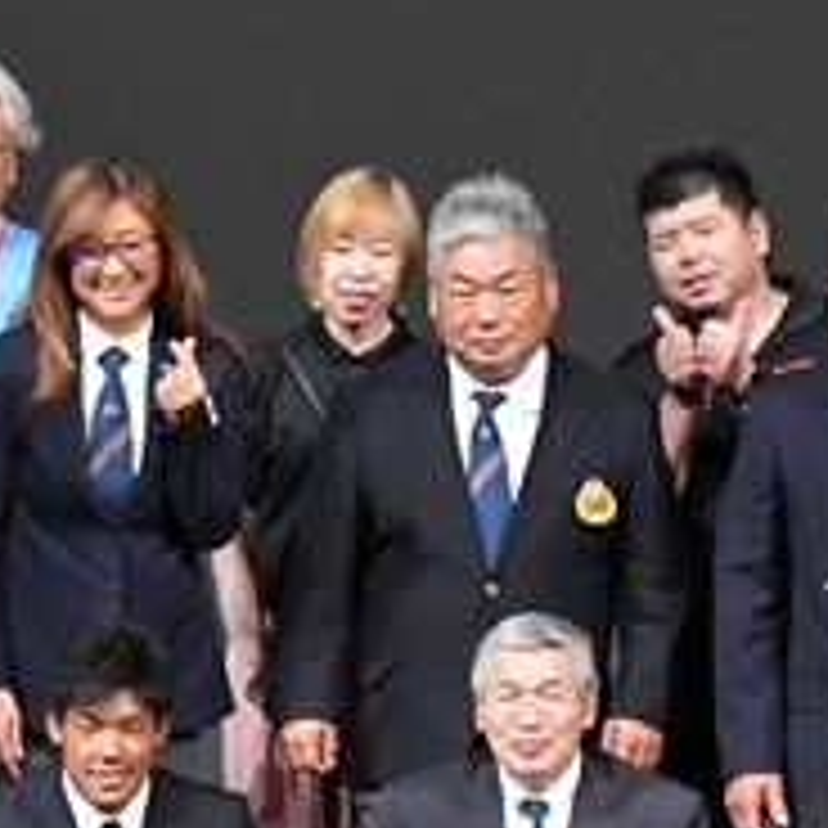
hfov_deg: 3.1
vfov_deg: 3.1
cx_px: 803
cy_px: 670
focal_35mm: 562
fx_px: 15209
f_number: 5.6
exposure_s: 1/400
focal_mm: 105
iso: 4000
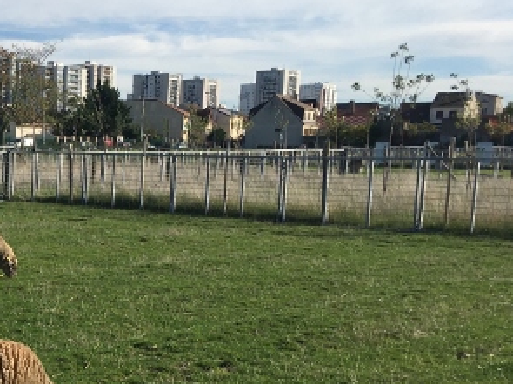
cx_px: -35
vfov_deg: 23.0
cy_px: 295
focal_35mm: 63
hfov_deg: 28.3
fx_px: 933
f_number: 2.2
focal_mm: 4.15
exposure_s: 1/1789
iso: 25
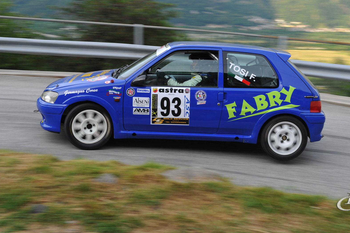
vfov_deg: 23.7
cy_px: 104
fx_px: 554
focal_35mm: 57
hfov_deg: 35.0
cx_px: 197
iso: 400
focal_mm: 50
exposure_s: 1/80
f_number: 11
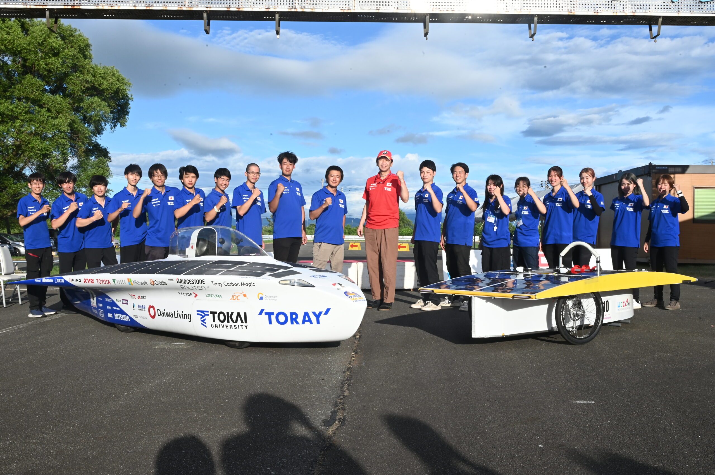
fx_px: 774
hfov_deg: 49.6
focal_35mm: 39
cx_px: 358
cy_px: 238
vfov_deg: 34.2
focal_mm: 39
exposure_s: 1/100
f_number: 29
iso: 500
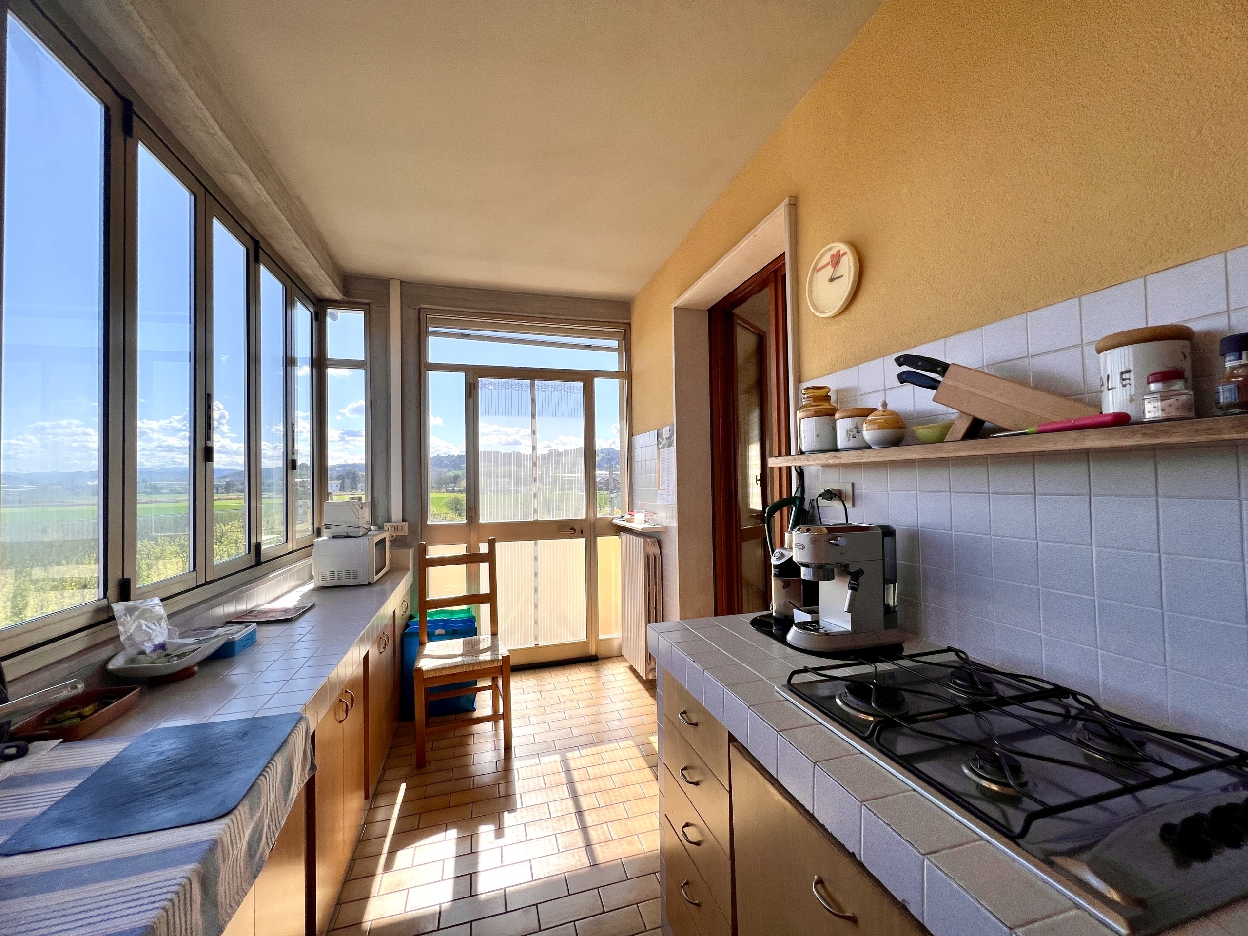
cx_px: 624
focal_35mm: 13
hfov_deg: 106.2
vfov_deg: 89.9
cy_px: 468
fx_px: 469
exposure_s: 1/867
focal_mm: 1.57
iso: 32
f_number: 1.8
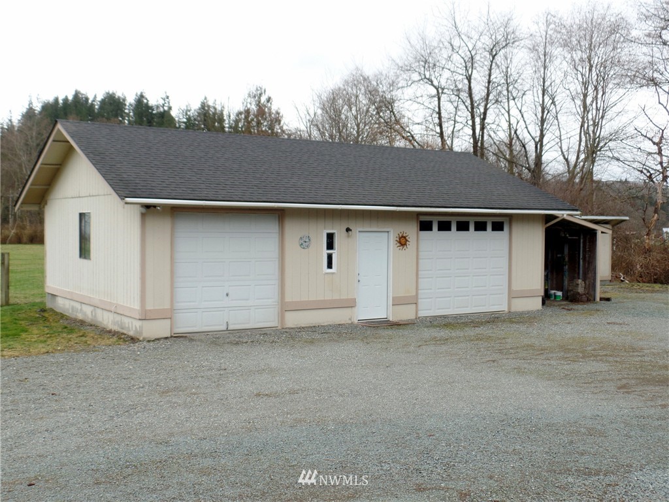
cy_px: 251
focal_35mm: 42
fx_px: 812
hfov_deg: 44.8
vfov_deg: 34.3
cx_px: 334
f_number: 3.6
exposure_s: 1/125
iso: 80
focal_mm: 7.5
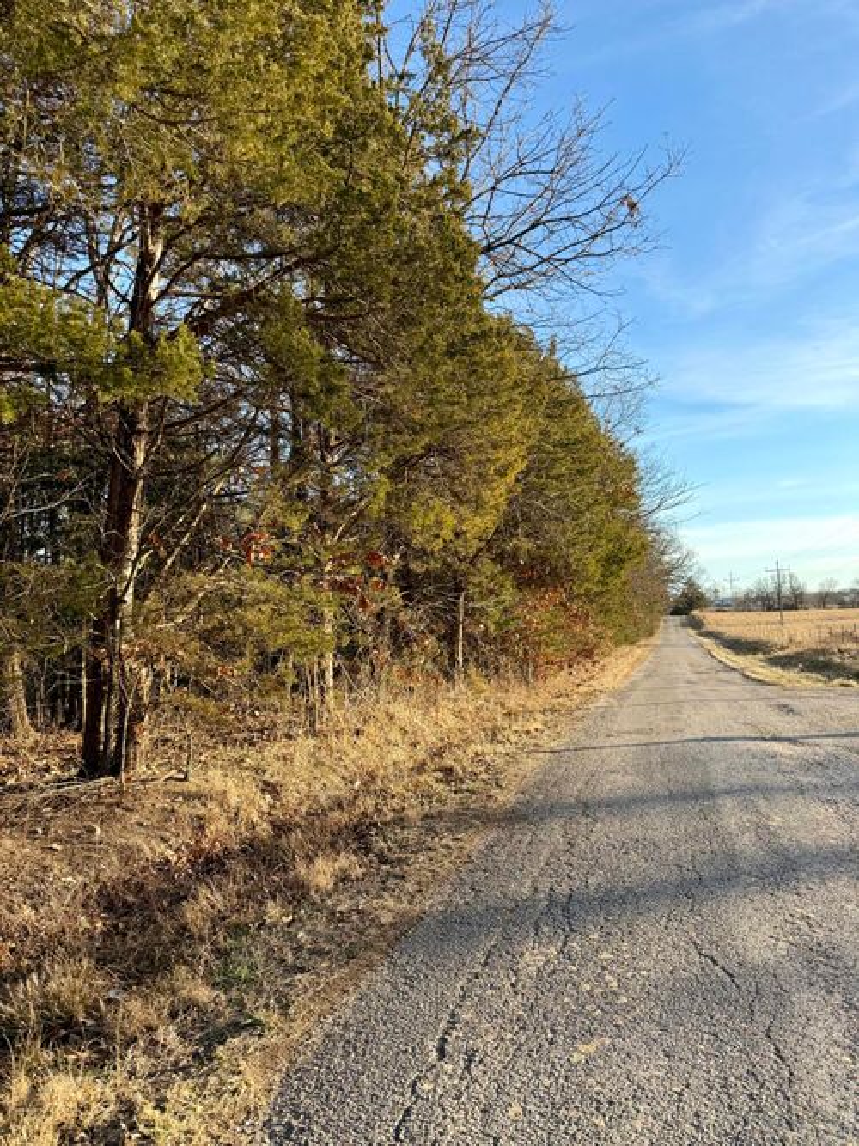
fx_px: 794
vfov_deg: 71.6
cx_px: 430
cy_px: 573
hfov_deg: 56.8
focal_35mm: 24
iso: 100
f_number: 1.78
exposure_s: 1/1585
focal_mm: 6.76
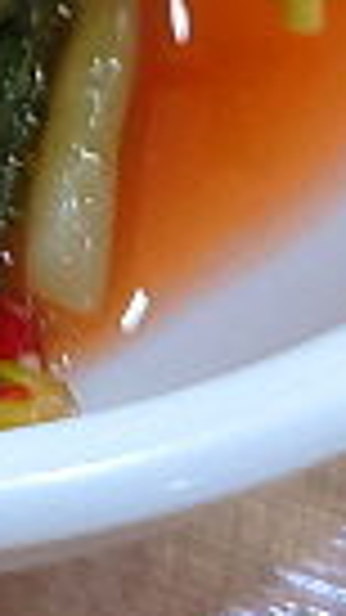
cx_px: -310
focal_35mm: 127
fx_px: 2073
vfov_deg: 15.5
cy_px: -324
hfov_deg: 9.1
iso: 250
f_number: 2
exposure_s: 1/30
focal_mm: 4.58
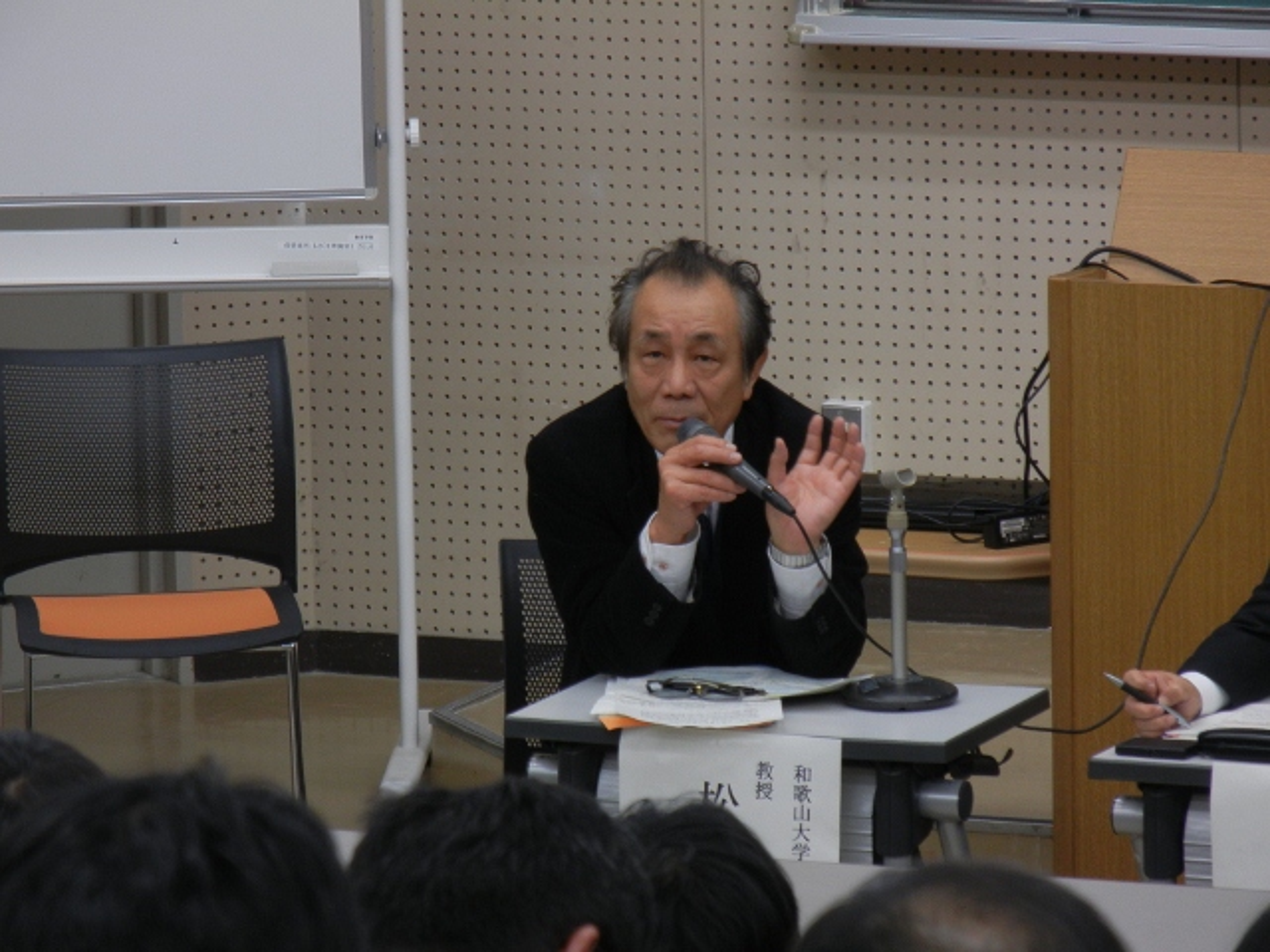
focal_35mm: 300
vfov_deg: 5.0
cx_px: 635
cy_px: 476
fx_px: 11006
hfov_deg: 6.6
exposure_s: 1/30
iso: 214
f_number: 5.6
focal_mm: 54
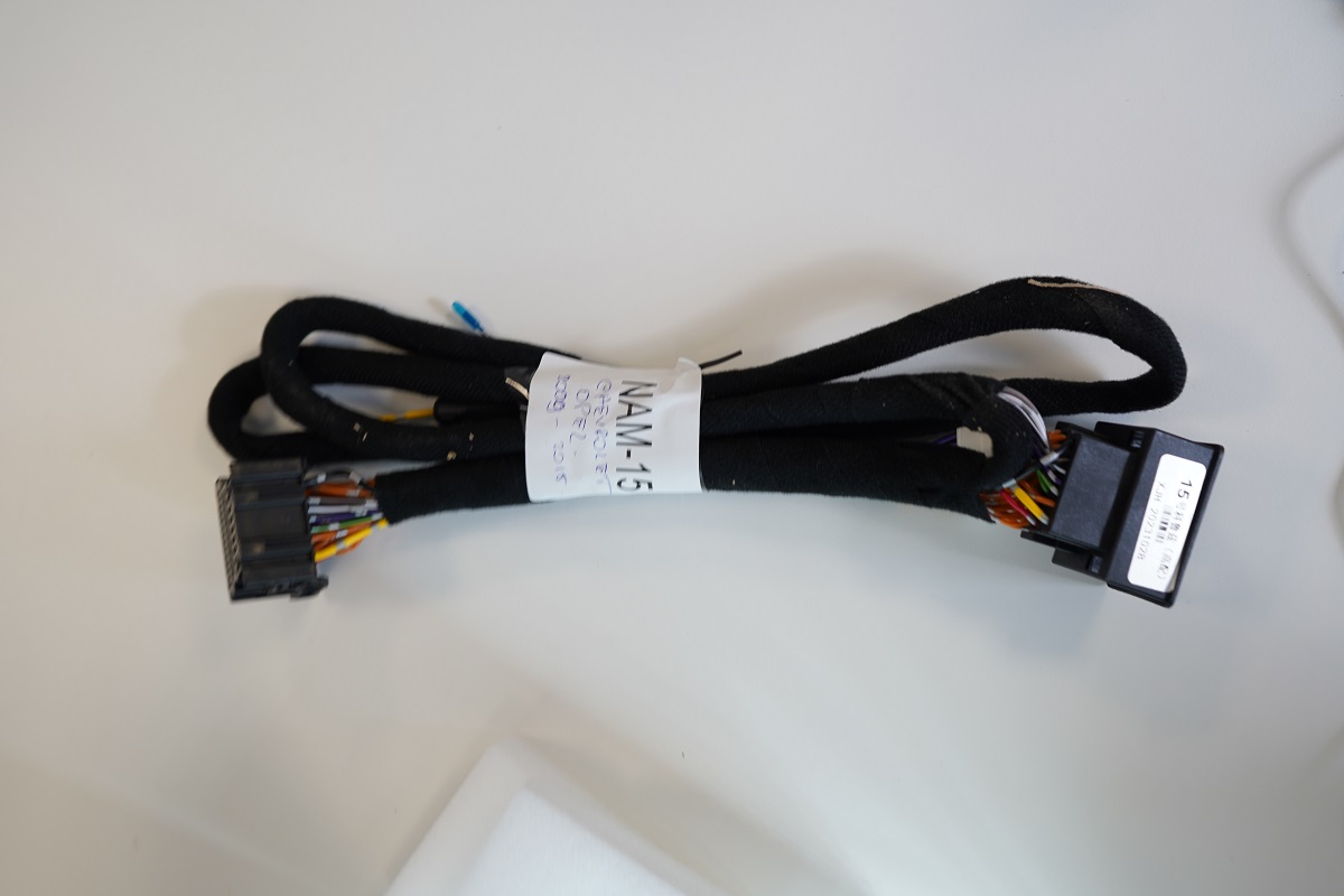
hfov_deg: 53.1
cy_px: 448
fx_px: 1344
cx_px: 672
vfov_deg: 36.9
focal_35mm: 36
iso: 160
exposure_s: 1/30
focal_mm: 36
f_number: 4
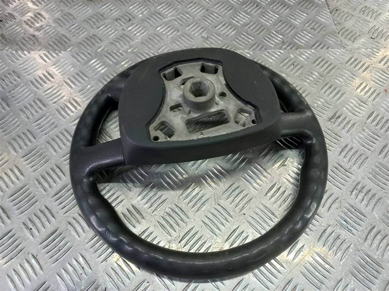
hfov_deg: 69.4
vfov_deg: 54.9
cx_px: 194
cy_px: 146
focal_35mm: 25
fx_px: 281
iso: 64
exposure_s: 1/50
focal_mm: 4.6
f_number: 1.8
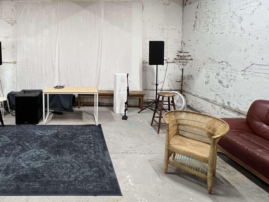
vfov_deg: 57.4
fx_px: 179
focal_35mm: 23
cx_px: 76
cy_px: 65
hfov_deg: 70.2
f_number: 1.8
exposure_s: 1/60
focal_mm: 1.57
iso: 200
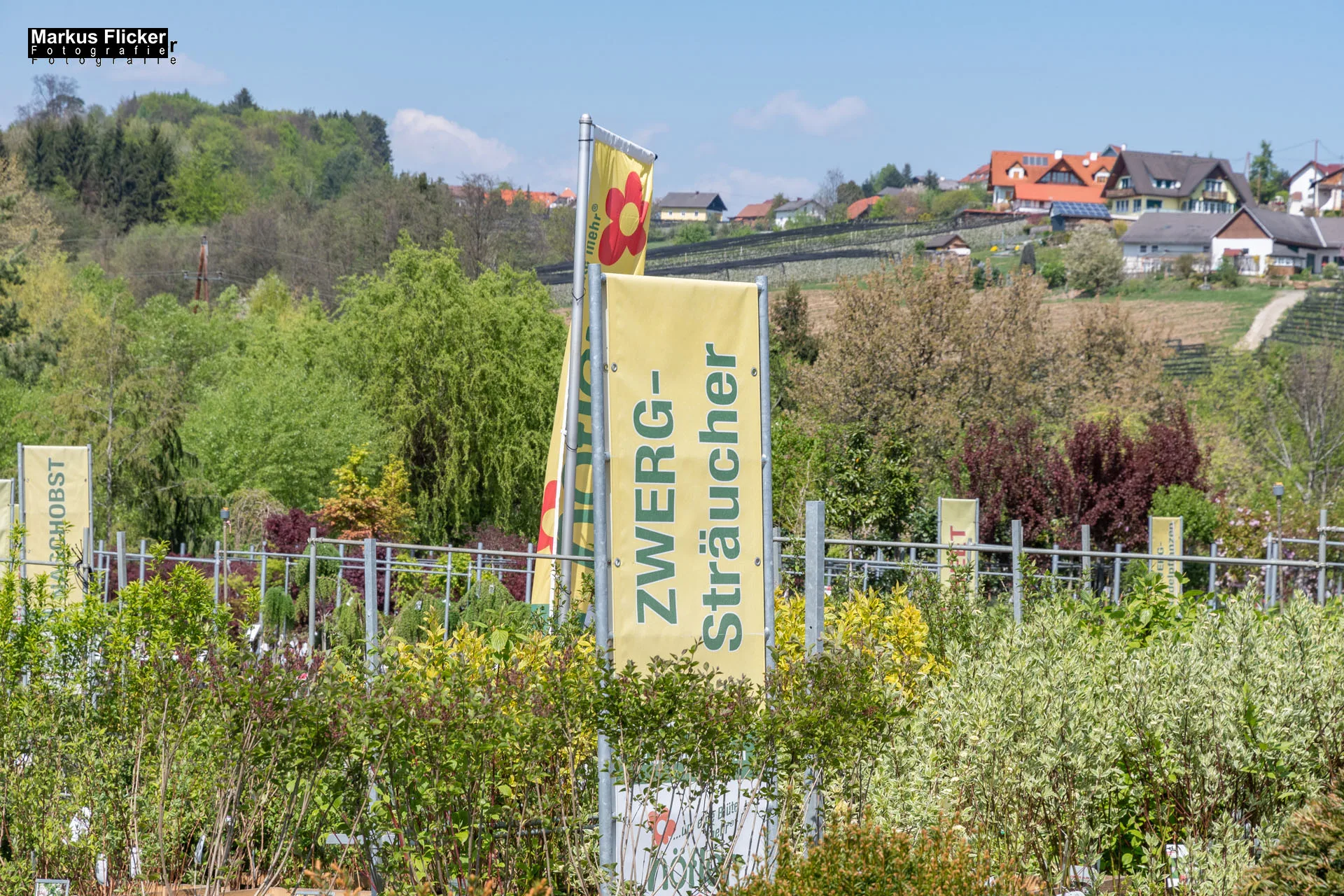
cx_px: 672
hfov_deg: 17.1
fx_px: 4480
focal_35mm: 120
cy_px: 448
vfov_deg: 11.4
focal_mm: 80
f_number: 9
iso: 200
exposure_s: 1/320
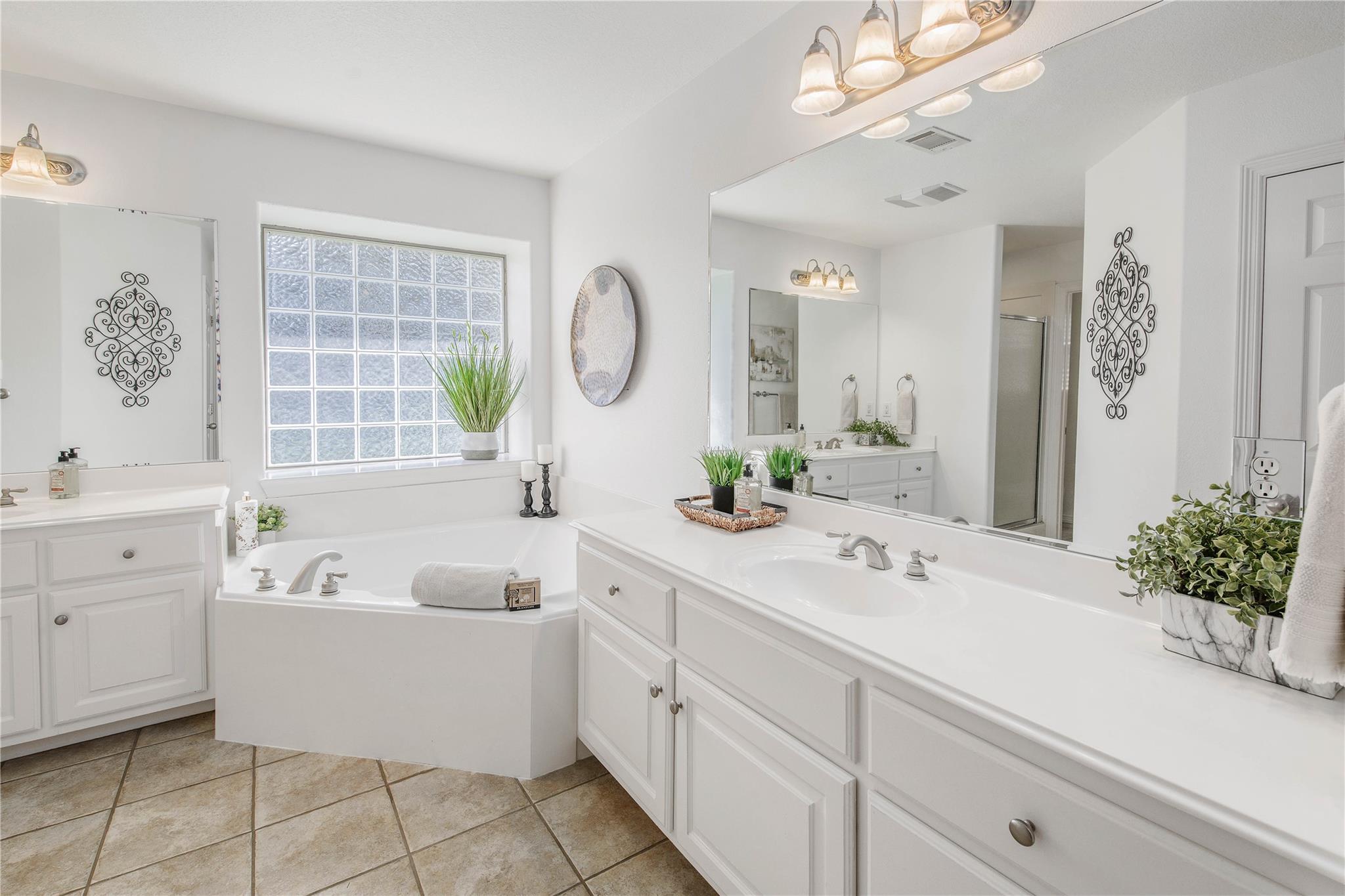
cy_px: 448
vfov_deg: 77.3
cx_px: 672
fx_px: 560
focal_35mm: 15
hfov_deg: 100.4
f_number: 7.1
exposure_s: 1/25
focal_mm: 15
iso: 250
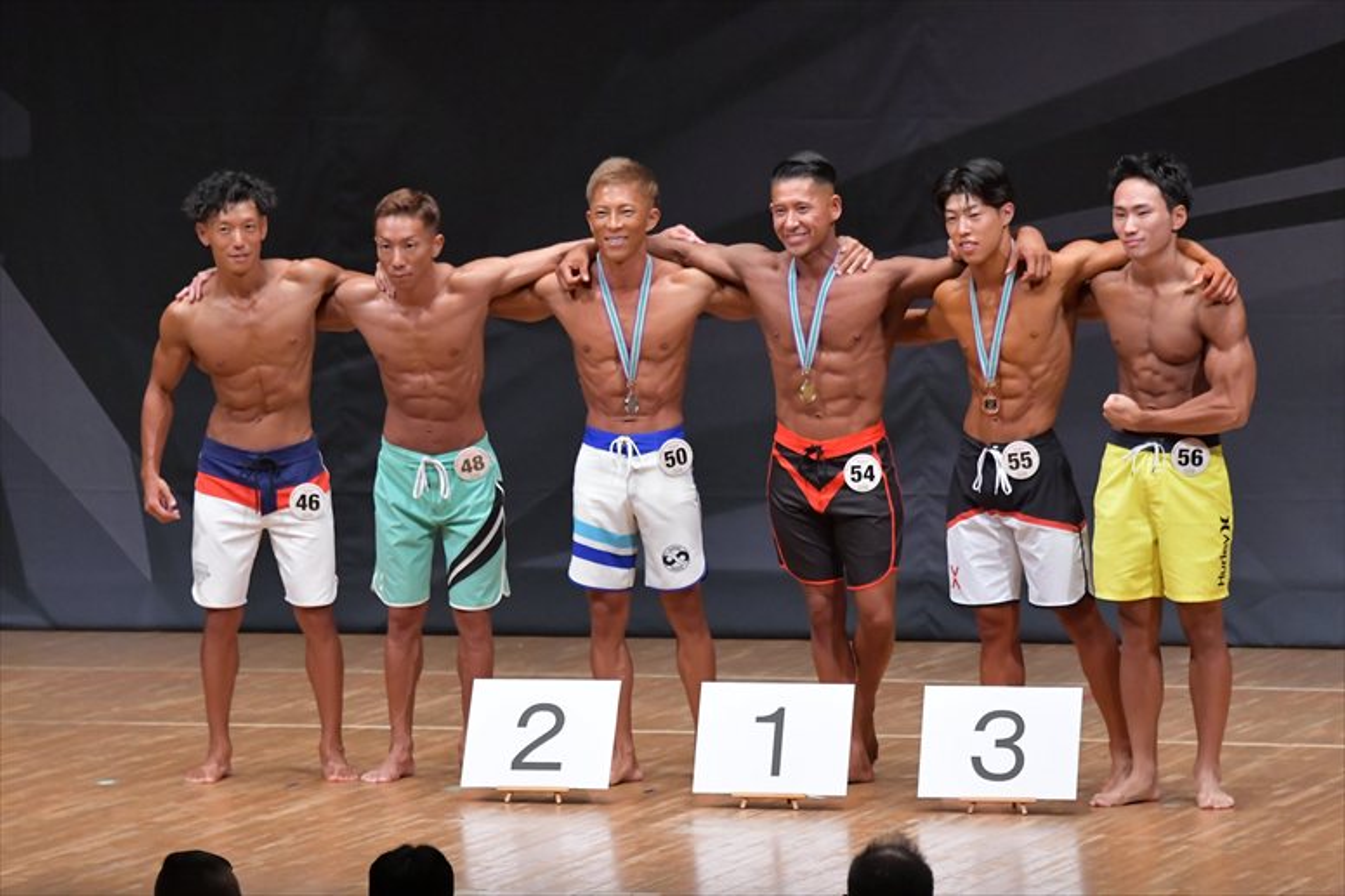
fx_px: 8402
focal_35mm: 225
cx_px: 672
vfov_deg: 6.1
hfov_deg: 9.2
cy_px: 448
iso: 6400
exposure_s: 1/400
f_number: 5.6
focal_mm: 150
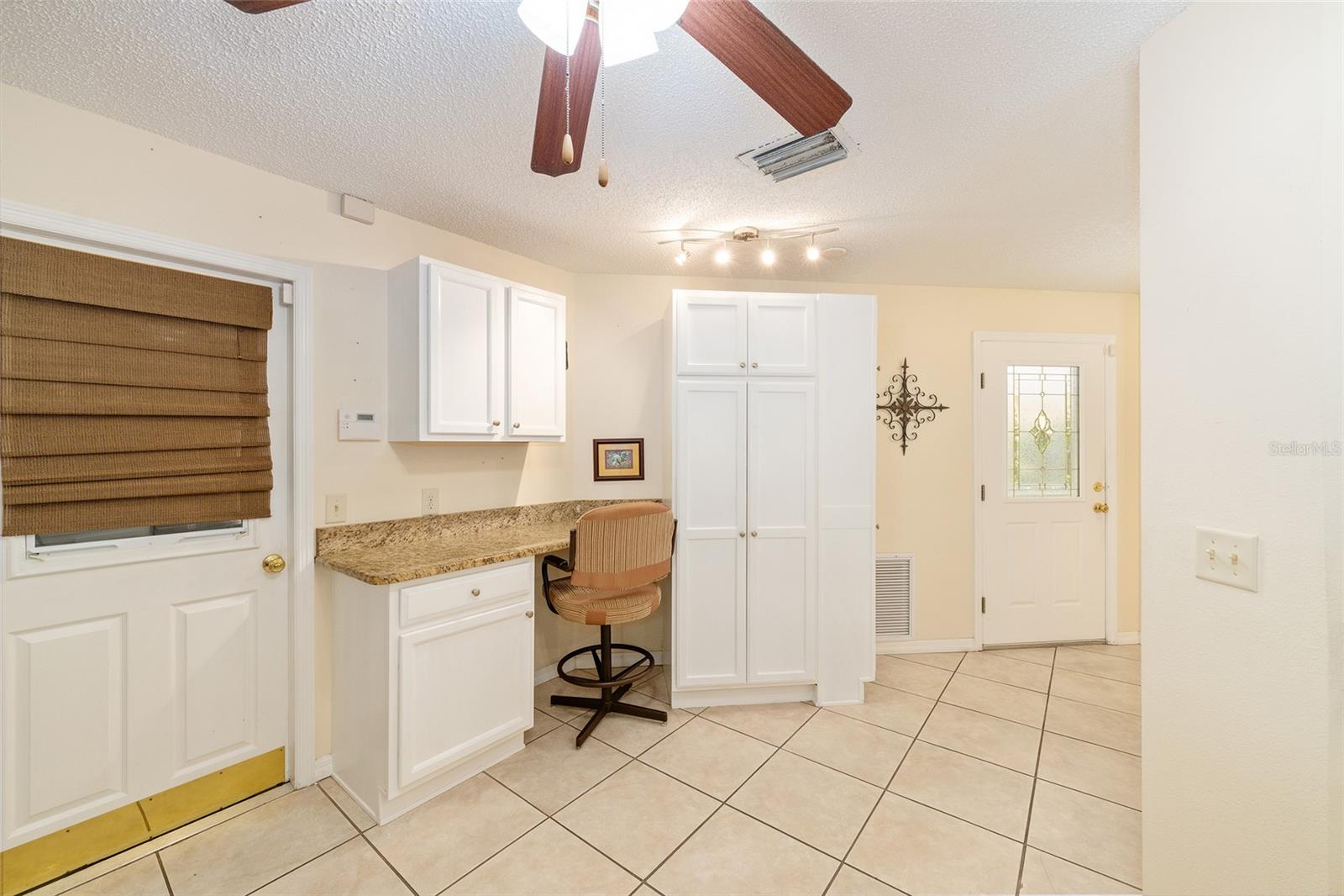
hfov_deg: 104.3
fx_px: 523
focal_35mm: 14
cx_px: 672
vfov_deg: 81.2
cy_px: 448
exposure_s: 1/25
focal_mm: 14
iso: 500
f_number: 7.1
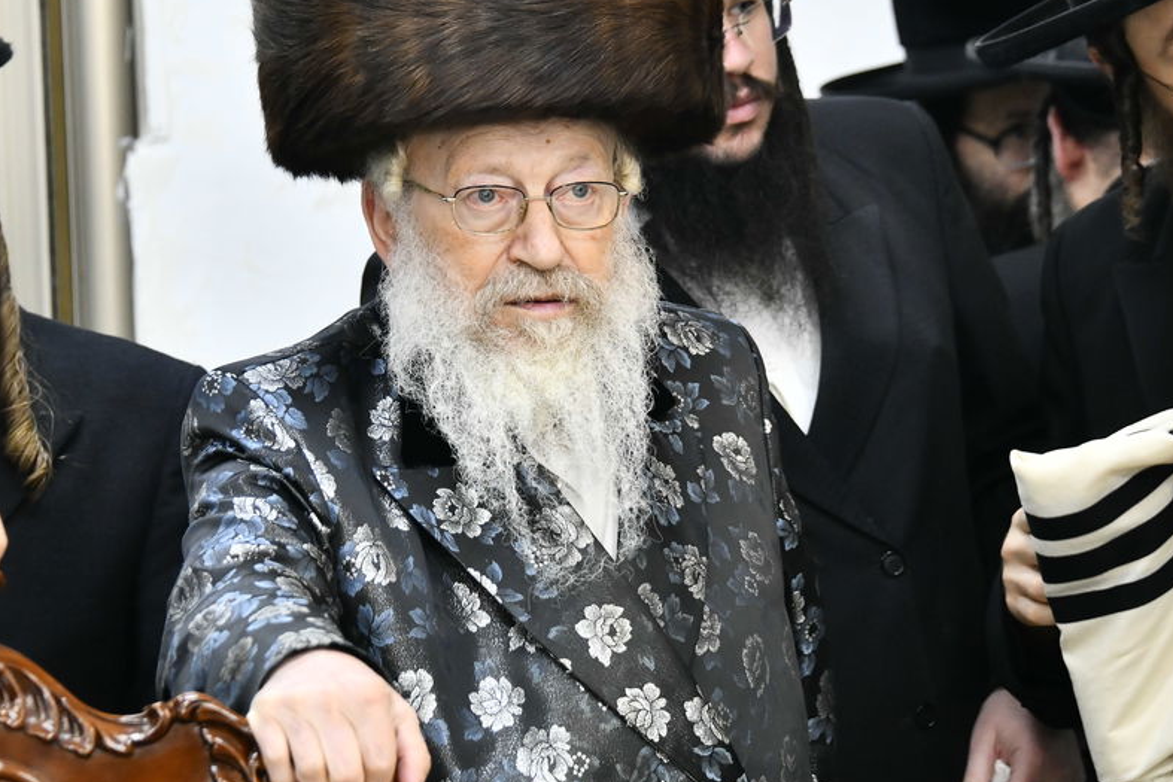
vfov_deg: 6.3
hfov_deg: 9.5
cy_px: 293
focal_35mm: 217
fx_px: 7071
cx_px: 516
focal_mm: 122
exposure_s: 1/125
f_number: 5.6
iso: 1600
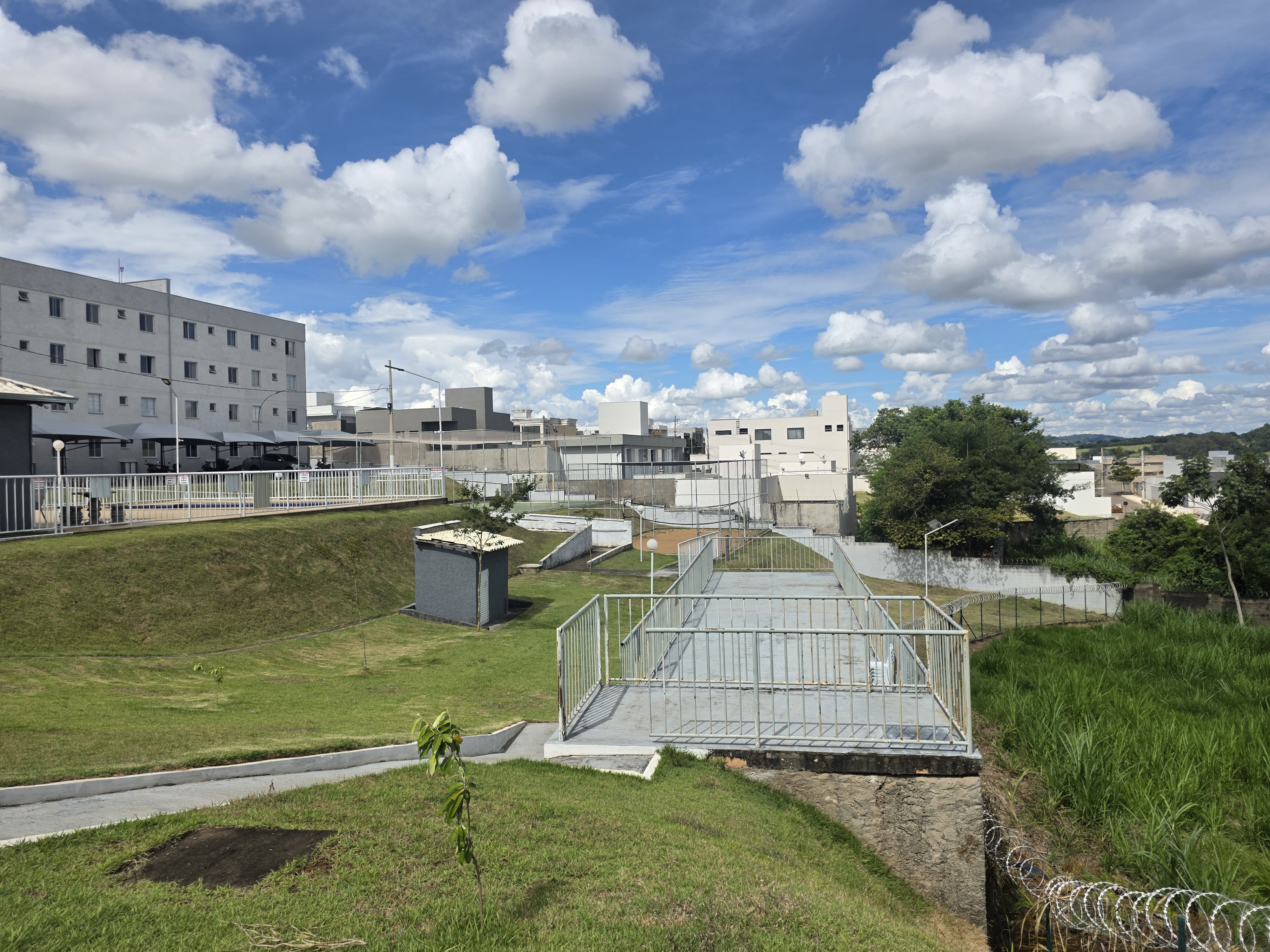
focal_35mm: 23
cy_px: 476
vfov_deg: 58.9
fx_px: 844
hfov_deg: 73.9
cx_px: 635
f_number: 1.7
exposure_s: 1/7944
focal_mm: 6.3
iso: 80
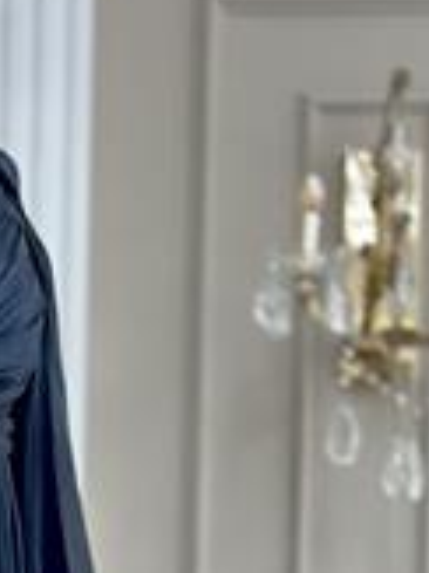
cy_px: 805
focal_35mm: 153
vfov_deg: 12.4
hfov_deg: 9.4
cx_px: -193
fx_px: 2532
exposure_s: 1/171
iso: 100
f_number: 1.78
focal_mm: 6.86
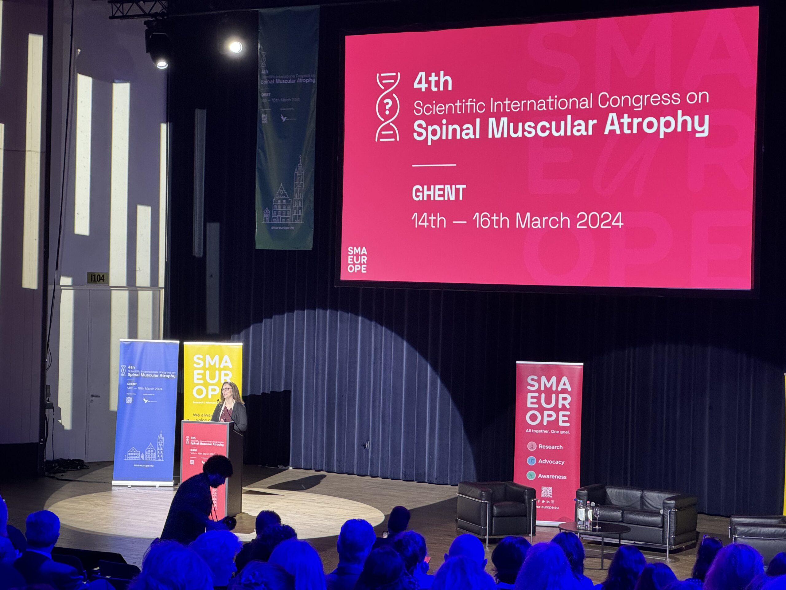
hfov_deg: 25.3
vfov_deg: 19.1
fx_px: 1748
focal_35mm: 77
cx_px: 393
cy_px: 295
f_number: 2.8
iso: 500
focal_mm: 9
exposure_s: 1/33
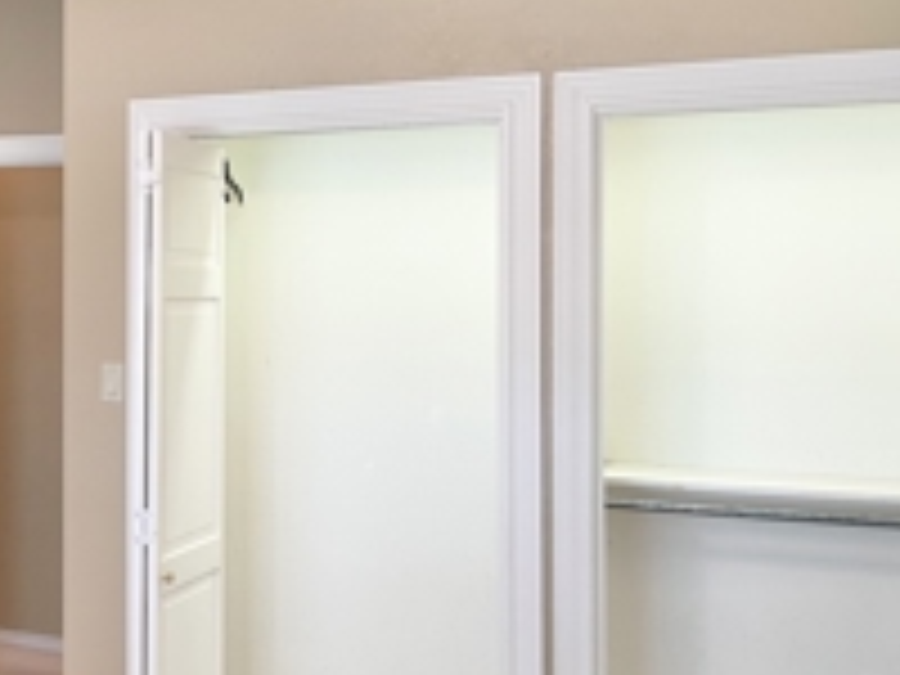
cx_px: 76
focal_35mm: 52
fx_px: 1352
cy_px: 274
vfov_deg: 28.0
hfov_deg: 34.6
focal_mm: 4.2
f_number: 1.6
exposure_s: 1/60
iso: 100
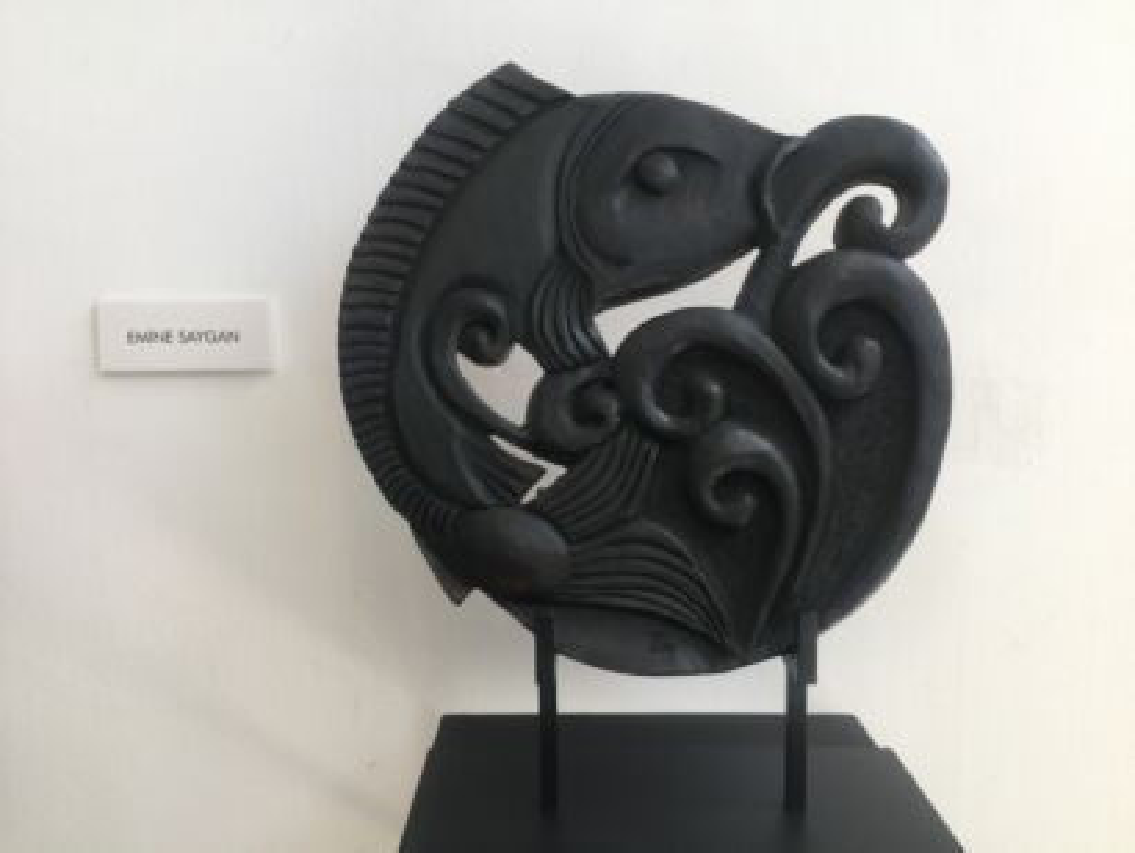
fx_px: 951
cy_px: 426
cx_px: 568
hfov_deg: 61.6
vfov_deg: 48.3
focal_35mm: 29
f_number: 2.2
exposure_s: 1/33
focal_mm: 4.15
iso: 32
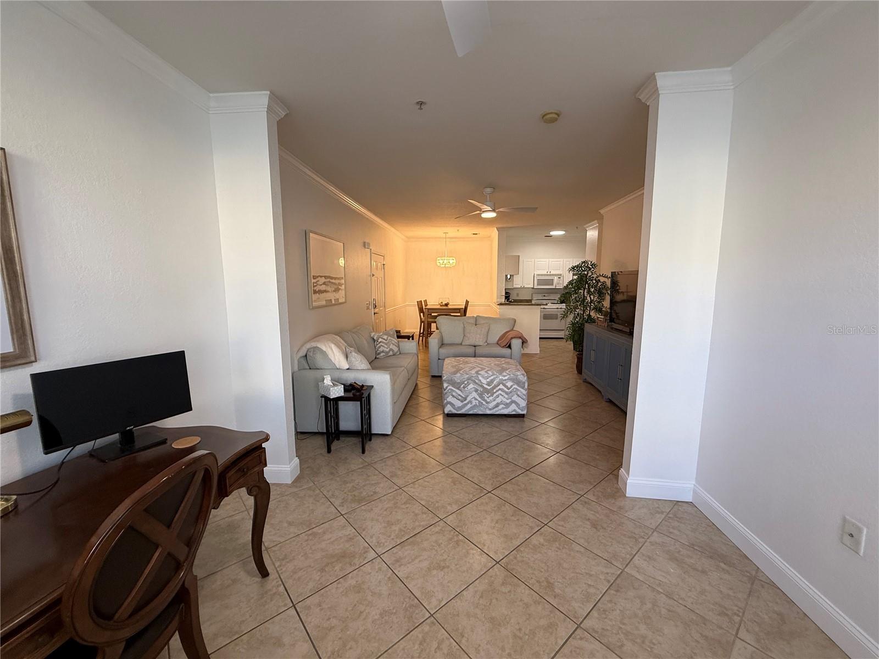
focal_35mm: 14
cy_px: 330
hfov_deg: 102.1
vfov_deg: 85.7
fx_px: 356
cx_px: 440
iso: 200
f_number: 2.2
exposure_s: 1/120
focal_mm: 2.22
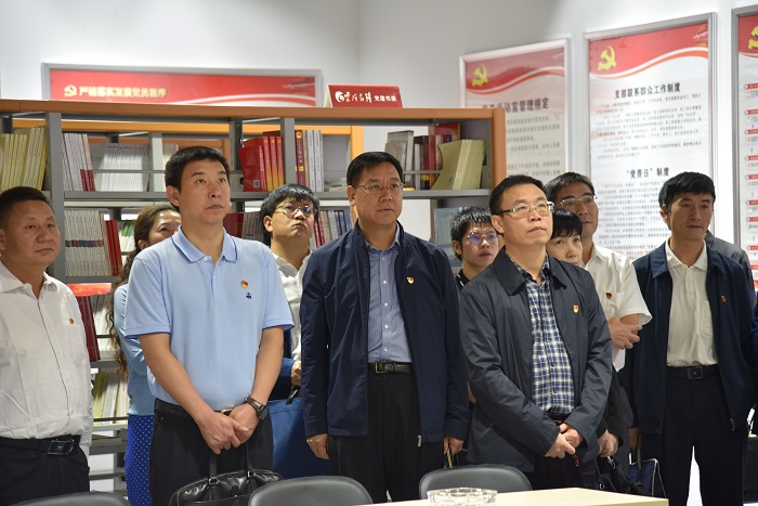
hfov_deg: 17.1
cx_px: 379
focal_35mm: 120
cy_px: 253
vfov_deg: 11.4
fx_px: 2527
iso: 1000
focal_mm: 120
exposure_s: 1/60
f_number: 4
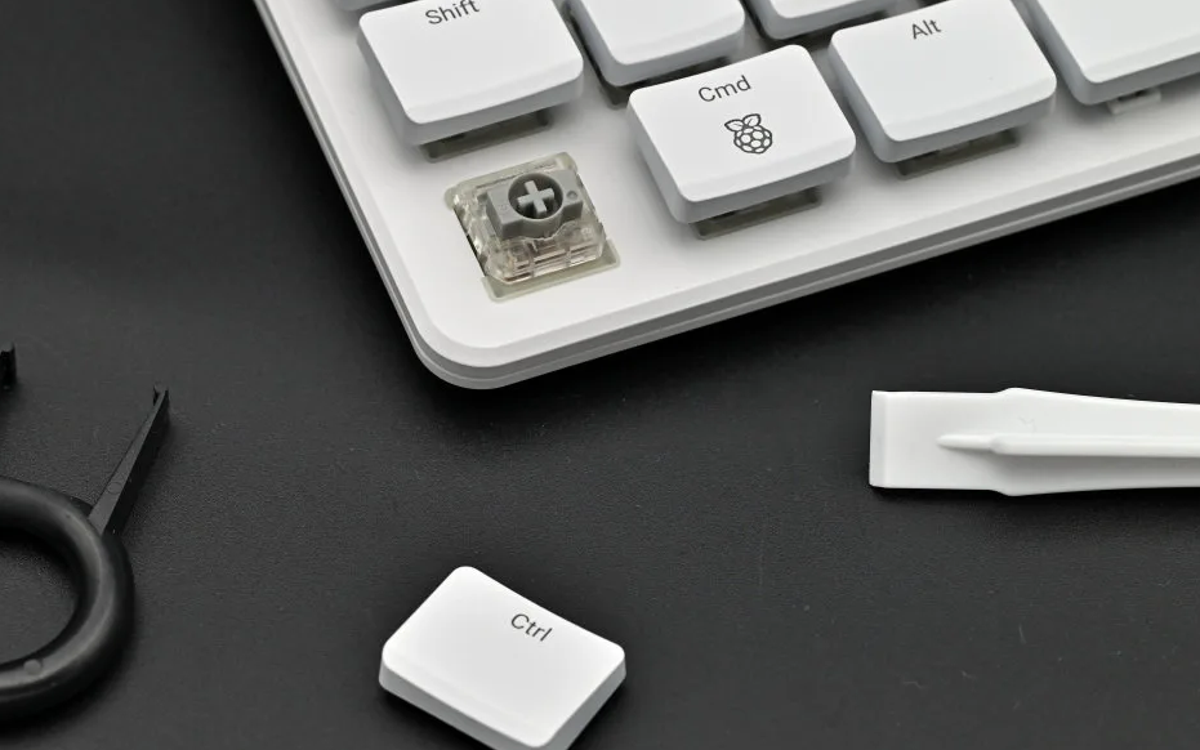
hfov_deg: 15.1
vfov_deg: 9.5
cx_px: 503
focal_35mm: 138
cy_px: 350
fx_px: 4513
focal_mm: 105
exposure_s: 1/100
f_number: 13
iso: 640
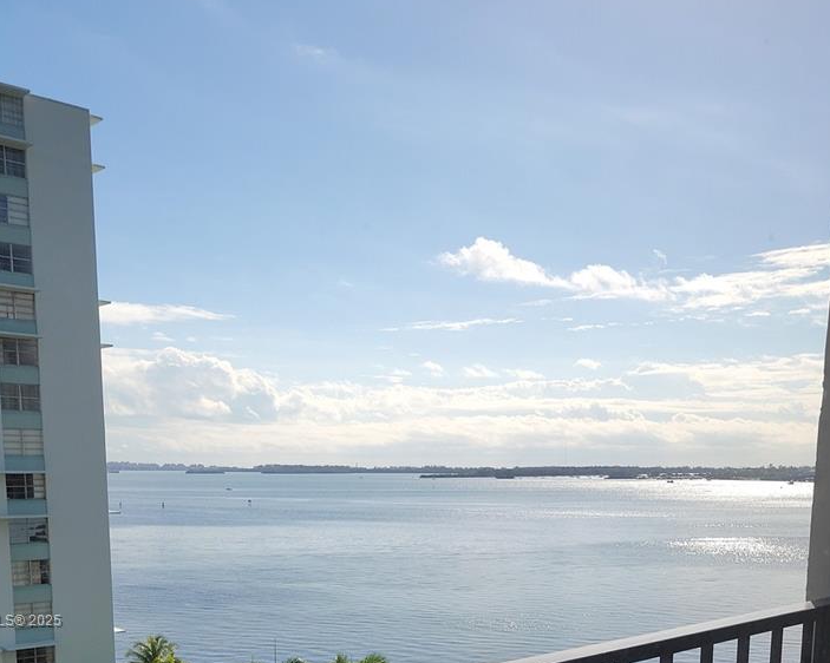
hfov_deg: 45.8
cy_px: 622
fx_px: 982
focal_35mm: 40
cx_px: 377
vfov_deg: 34.8
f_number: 1.8
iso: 50
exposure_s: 1/777
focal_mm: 6.7
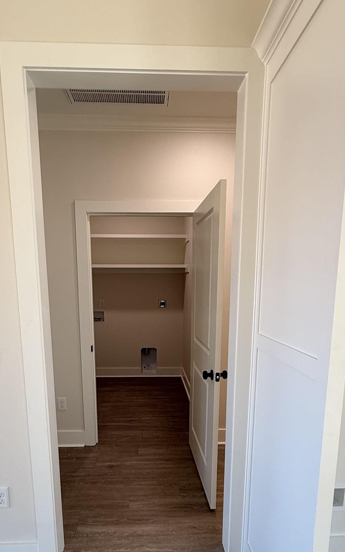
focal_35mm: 22
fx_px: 331
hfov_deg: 55.0
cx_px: 158
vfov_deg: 78.3
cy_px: 342
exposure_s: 1/120
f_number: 2.2
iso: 125
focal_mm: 2.22
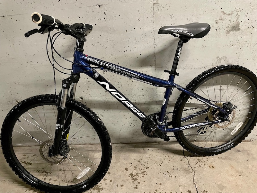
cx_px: 128
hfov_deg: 67.3
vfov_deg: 53.1
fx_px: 193
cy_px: 96
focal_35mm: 26
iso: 640
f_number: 1.6
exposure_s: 1/30
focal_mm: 4.2
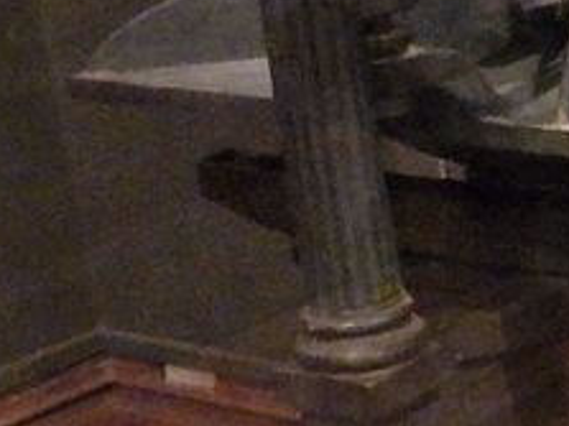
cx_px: 1072
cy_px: 245
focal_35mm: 138
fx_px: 2267
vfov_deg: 10.7
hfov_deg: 12.8
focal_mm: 4.3
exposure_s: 1/30
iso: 1100
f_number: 2.8
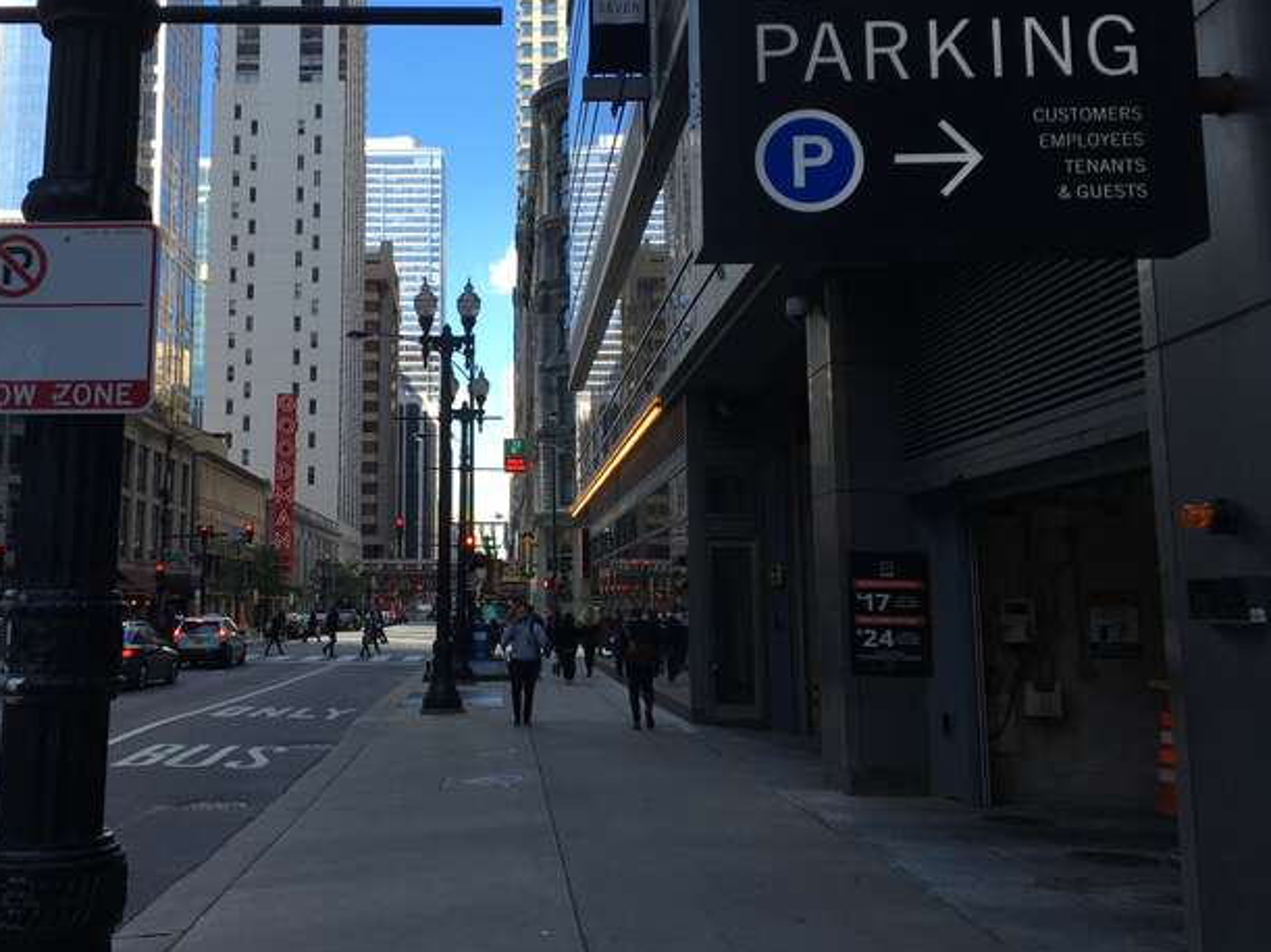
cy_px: 387
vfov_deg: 37.6
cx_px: 456
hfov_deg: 48.4
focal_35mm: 38
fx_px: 1395
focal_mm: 4.15
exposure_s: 1/447
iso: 25
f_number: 2.2
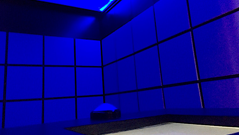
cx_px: 119
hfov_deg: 61.0
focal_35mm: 32
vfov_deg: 36.6
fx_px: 203
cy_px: 56
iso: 2000
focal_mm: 4.15
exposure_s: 1/15
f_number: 2.2
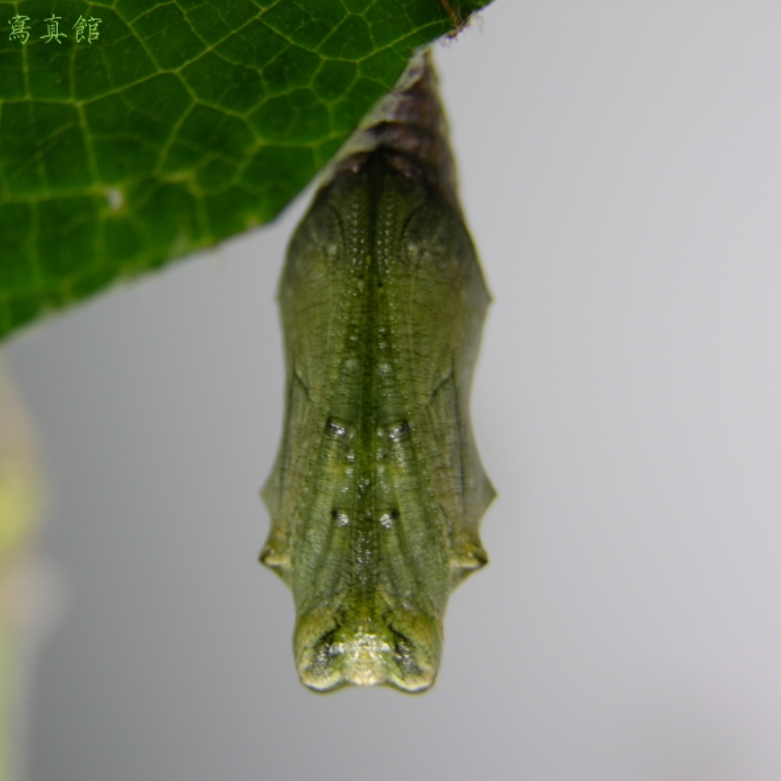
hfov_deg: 13.3
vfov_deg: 13.3
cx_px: 320
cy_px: 389
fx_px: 3344
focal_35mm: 131
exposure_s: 1/24.9
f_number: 3.7
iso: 50
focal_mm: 27.3
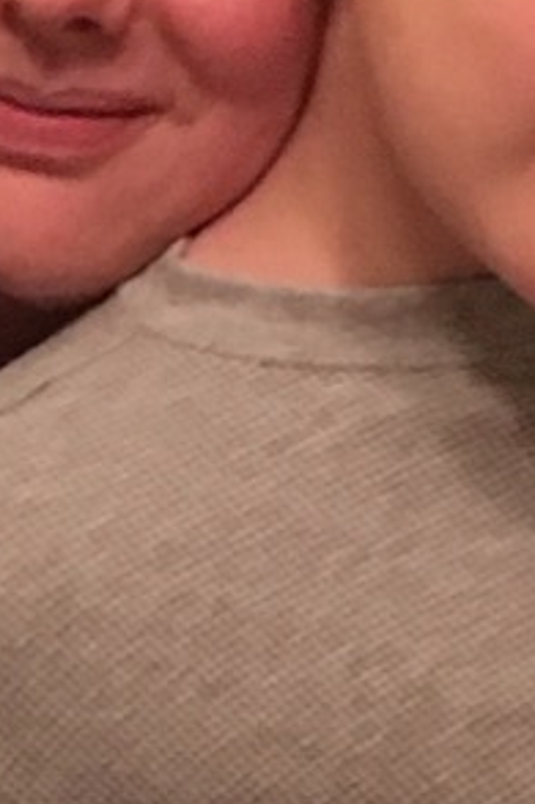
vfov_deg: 9.9
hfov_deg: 6.6
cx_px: -96
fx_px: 4597
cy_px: 85
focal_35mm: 206
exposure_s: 1/15
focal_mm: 4.15
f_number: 2.2
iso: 640
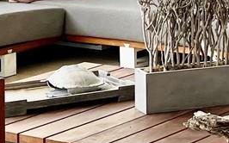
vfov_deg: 7.8
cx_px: 123
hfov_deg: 12.6
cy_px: -28
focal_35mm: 166
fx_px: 1036
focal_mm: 5.1
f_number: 1.6
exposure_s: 1/1003
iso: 32
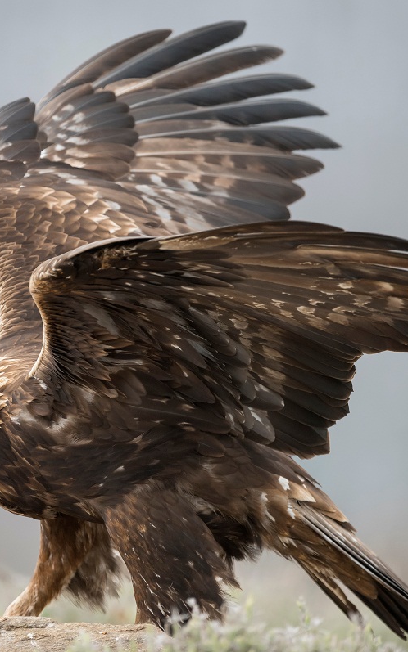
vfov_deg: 2.7
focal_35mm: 767
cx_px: 109
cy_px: 326
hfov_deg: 1.7
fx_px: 13648
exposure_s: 1/1000
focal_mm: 500
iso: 800
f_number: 4
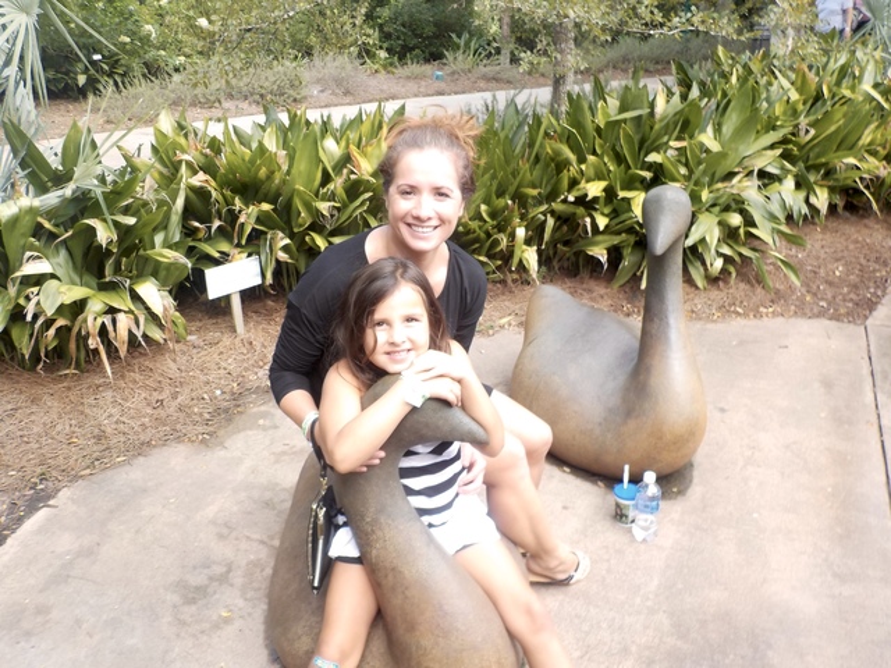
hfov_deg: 60.0
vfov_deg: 46.8
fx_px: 772
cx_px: 446
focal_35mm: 30
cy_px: 334
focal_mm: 4.1
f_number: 3.3
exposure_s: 1/80
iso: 125
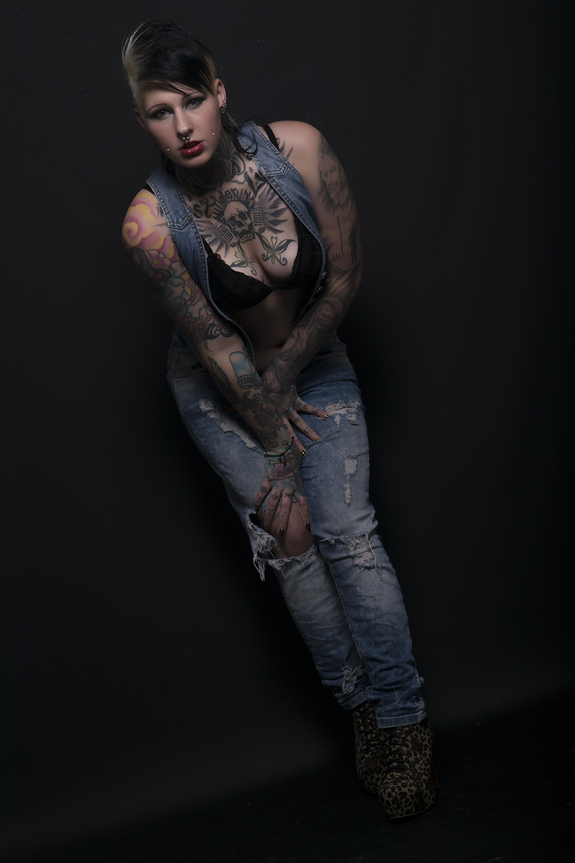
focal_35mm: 78
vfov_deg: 26.0
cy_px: 432
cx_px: 288
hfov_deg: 17.5
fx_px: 1868
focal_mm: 52
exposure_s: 1/200
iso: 100
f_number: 16
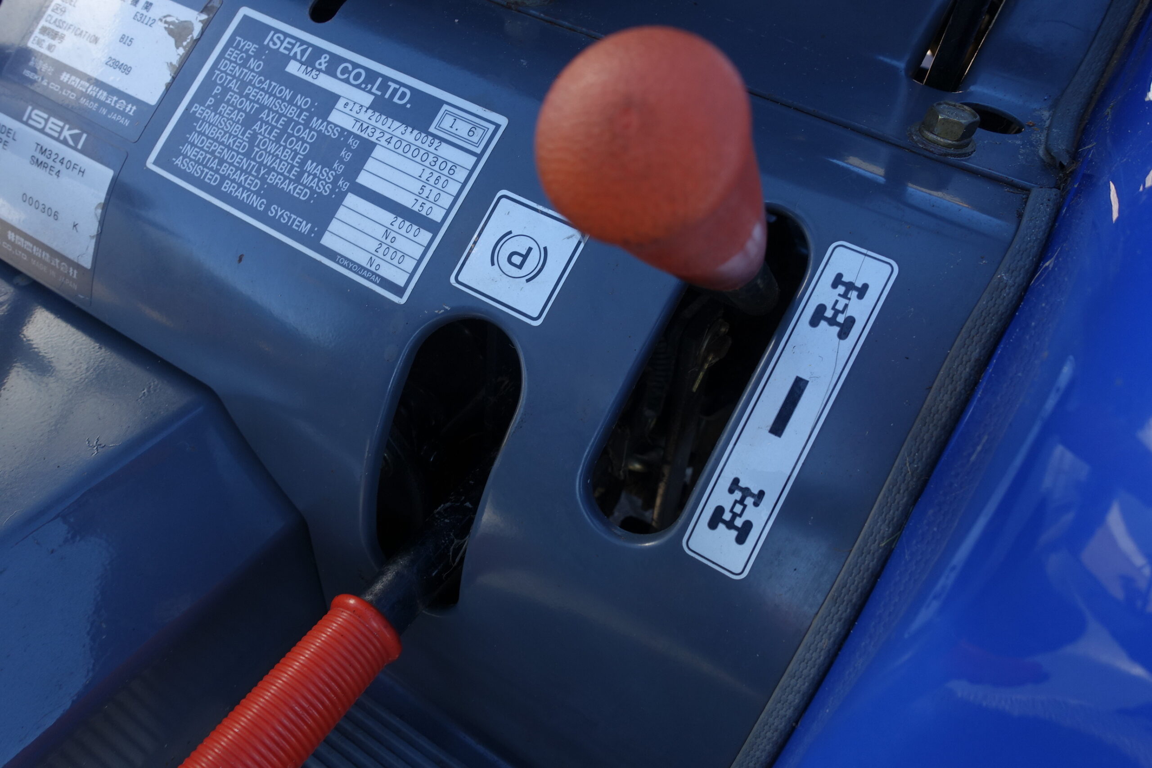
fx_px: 768
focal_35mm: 24
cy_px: 384
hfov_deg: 73.7
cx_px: 576
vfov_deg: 53.1
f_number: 5.6
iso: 160
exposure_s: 1/125
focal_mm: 8.8
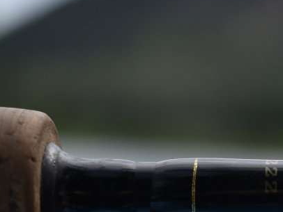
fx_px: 1231
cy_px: 271
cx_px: 388
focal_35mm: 150
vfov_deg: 9.7
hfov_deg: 12.6
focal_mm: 35
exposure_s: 1/640
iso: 100
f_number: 4.5
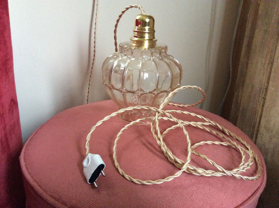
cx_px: 140
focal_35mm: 32
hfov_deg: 56.9
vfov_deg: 44.1
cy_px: 104
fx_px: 258
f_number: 2.4
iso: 320
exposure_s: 1/25
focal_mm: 3.3
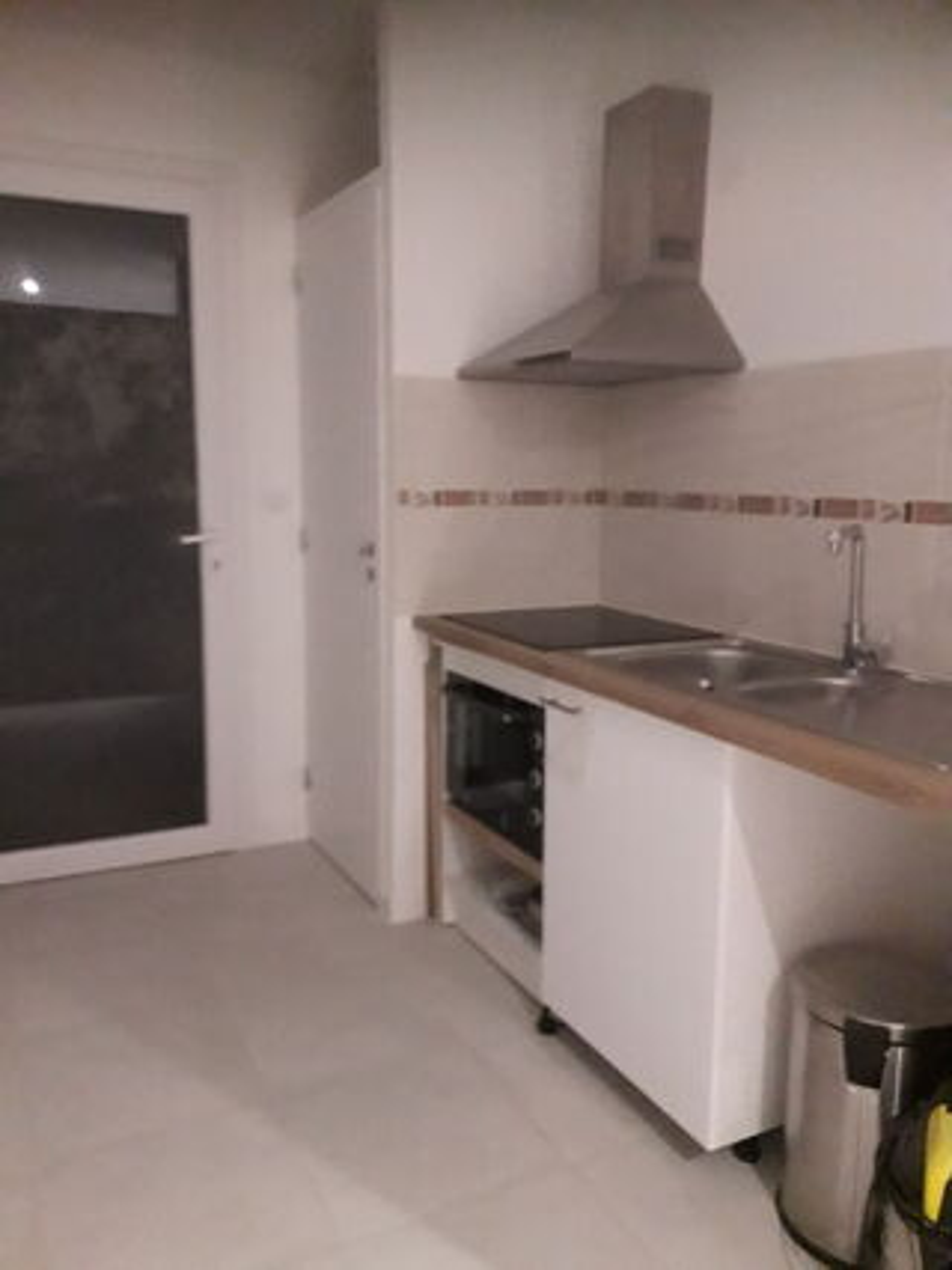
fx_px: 991
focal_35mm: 27
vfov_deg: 65.3
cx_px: 476
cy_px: 635
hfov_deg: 51.3
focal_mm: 3.6
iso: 800
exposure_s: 1/17
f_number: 1.9
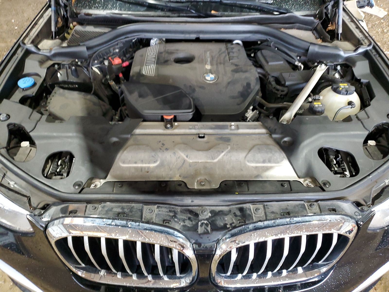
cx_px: 194
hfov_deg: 67.3
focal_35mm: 26
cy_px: 146
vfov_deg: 53.1
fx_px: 292
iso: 282
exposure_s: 1/30
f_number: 1.5
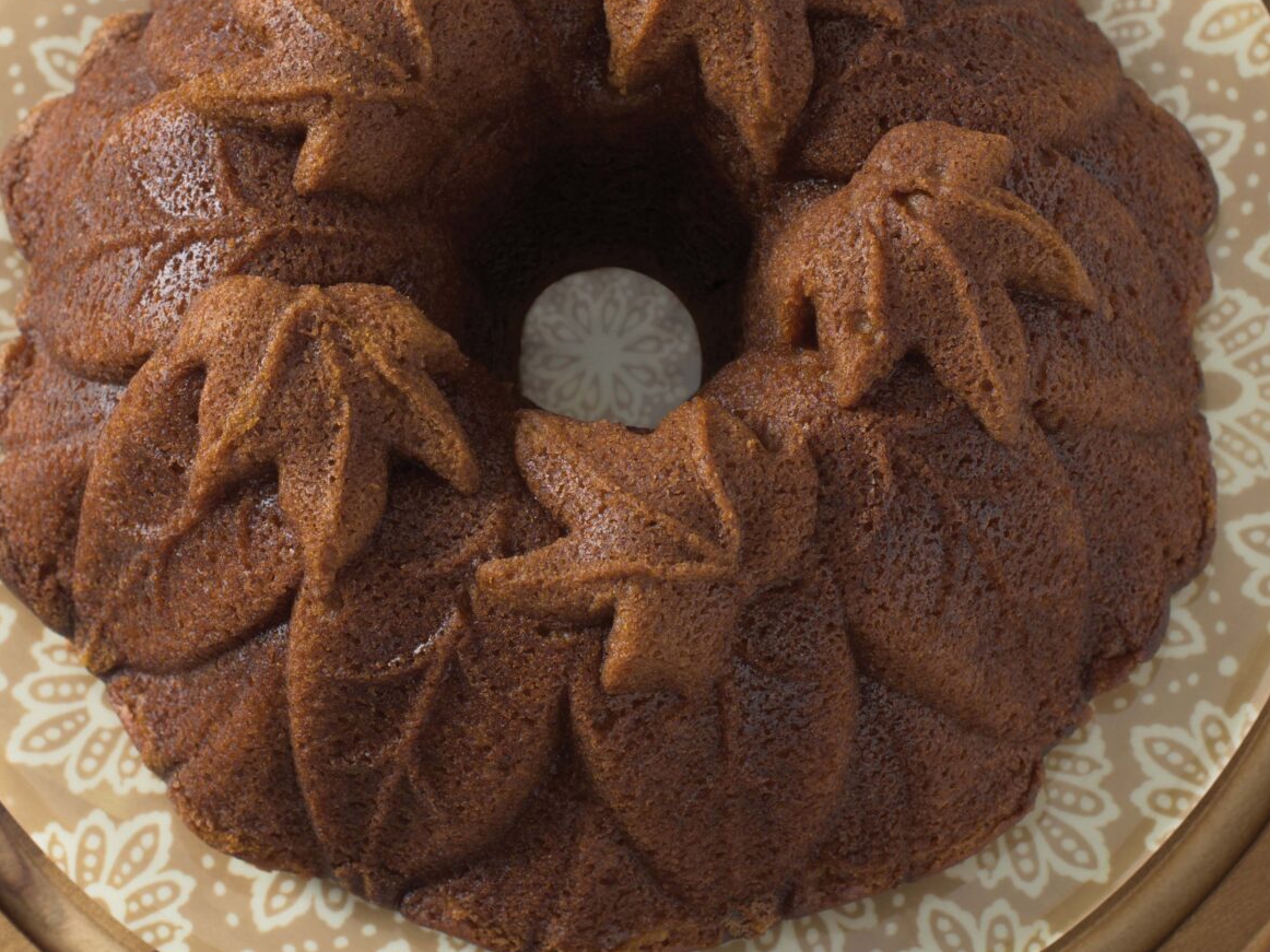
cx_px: 610
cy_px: 395
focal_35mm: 106
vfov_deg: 14.0
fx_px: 3888
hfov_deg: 18.6
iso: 125
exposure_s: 1/200
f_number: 8
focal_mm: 50
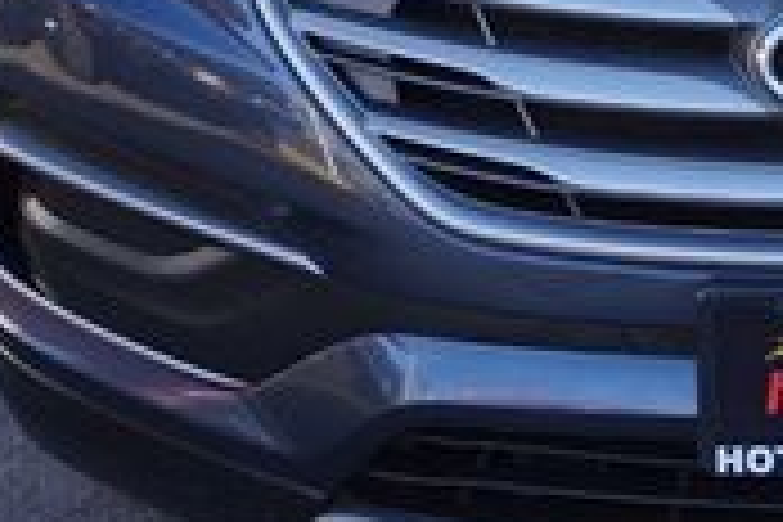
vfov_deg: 11.5
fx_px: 2519
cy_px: -189
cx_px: 765
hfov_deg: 17.3
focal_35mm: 116
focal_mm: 21
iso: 100
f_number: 5.6
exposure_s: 1/80
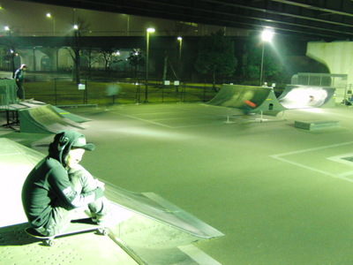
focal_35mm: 37
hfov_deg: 50.1
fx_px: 377
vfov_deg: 38.7
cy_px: 132
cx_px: 176
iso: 800
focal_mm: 6.42
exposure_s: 1/5
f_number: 3.6
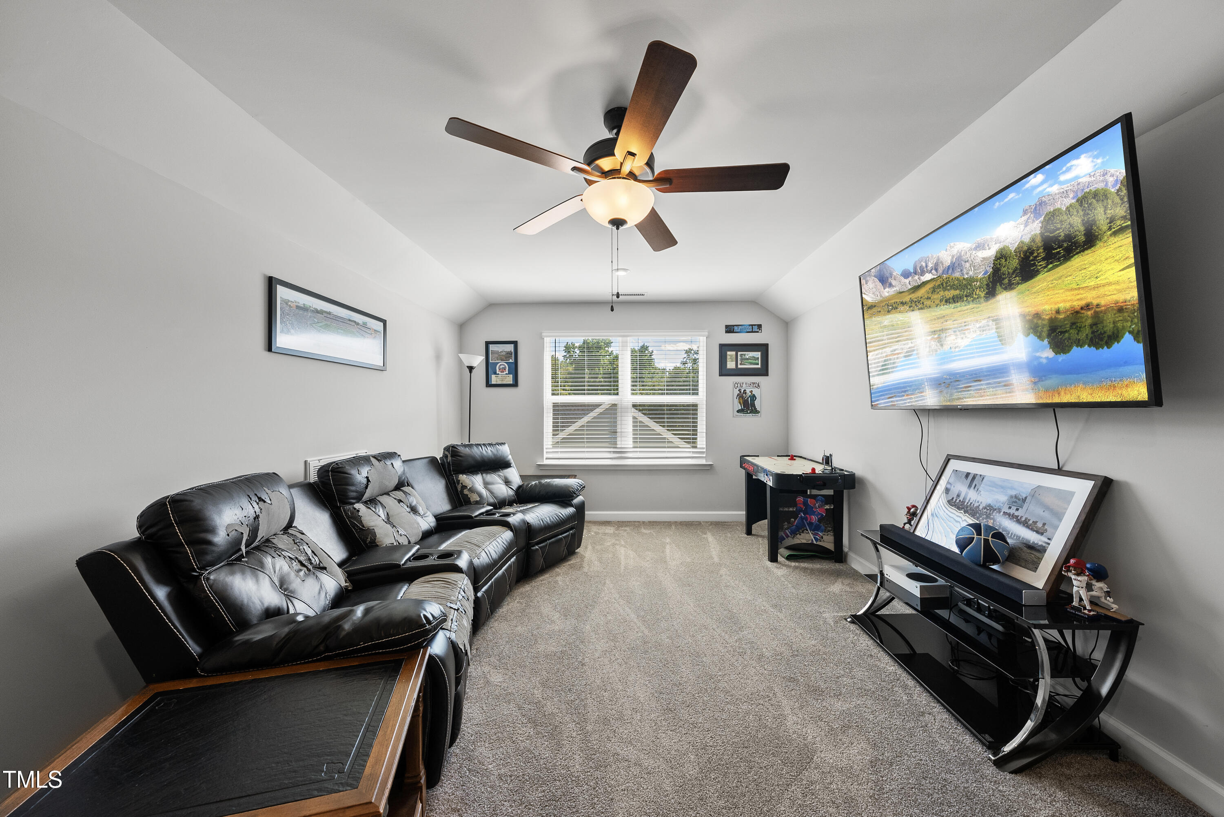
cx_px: 612
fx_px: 442
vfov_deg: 85.5
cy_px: 408
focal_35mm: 13
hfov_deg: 108.3
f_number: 7.1
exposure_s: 1/25
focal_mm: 13
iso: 800
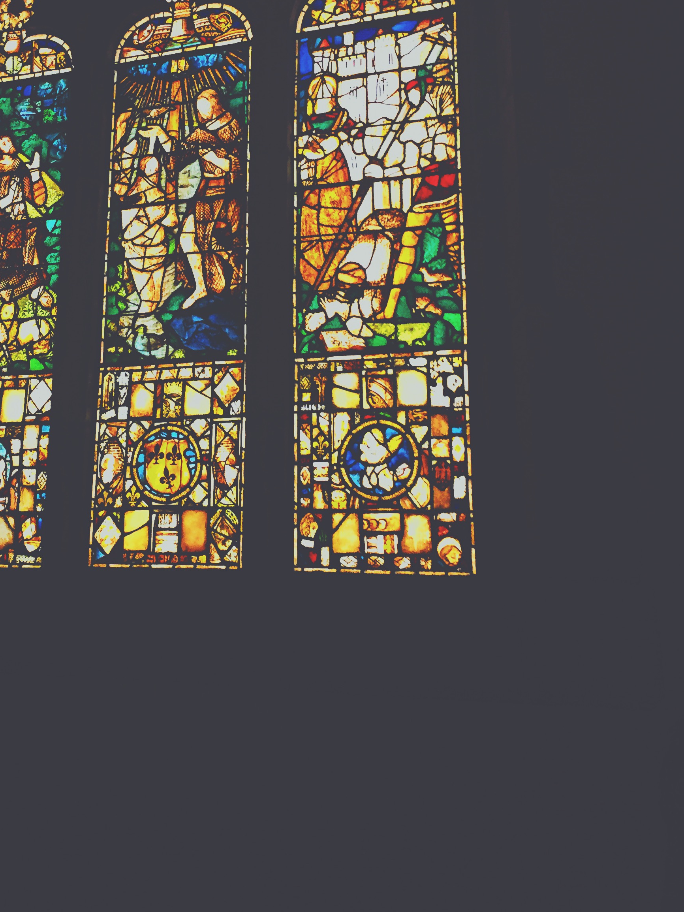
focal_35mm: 41
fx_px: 1080
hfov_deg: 34.7
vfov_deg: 45.0
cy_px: 293
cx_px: 214
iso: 200
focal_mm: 4.15
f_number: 2.2
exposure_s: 1/30
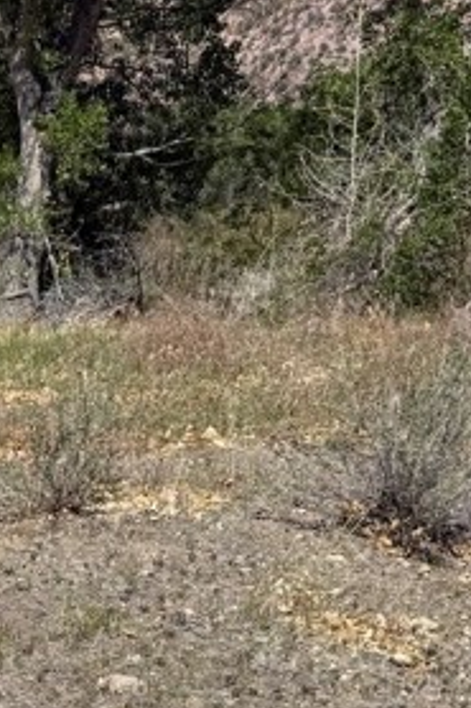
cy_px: 604
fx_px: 1356
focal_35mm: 69
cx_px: -181
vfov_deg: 28.4
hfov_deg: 18.1
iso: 80
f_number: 1.78
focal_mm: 6.76
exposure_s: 1/7353
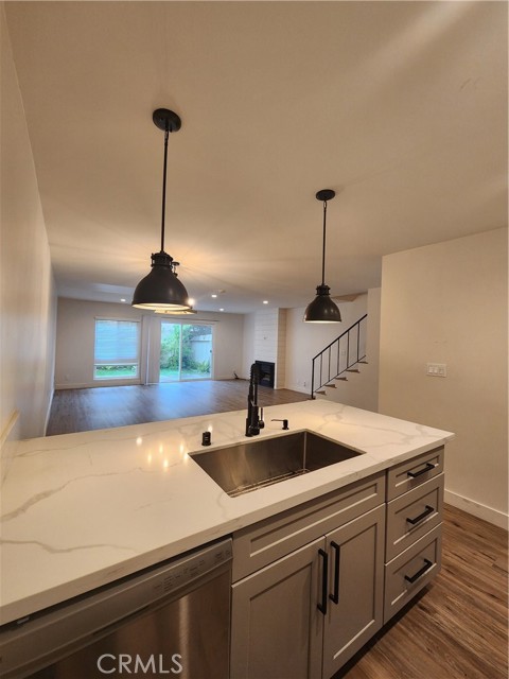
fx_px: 255
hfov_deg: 89.9
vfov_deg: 106.2
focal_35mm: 13
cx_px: 254
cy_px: 340
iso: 200
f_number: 2.2
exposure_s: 1/60
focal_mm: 2.2
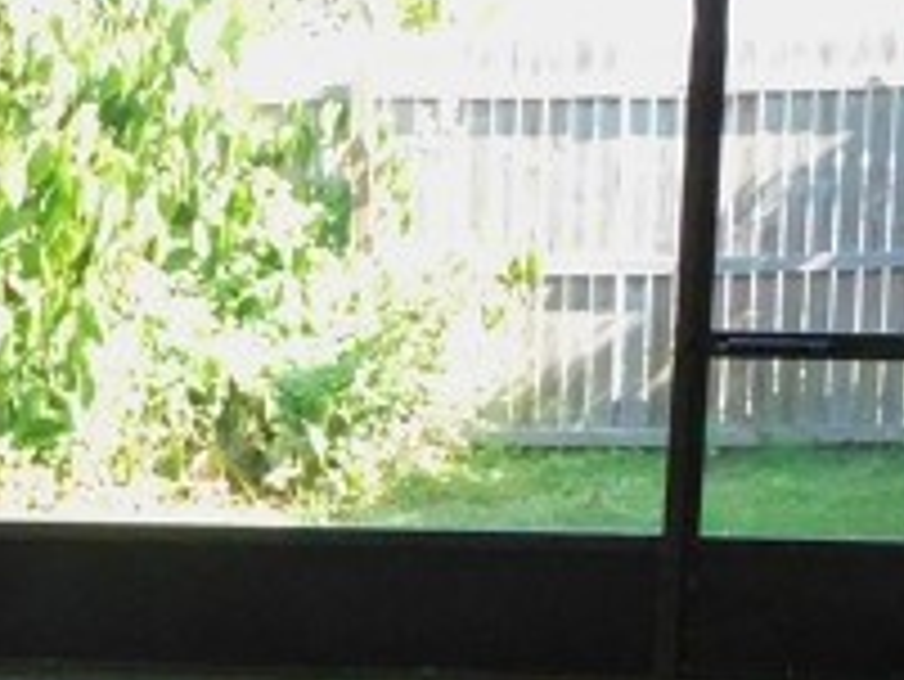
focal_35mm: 122
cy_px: 869
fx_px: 3188
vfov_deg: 11.8
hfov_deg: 15.7
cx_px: -117
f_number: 3.3
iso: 400
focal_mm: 4.3
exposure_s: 1/125
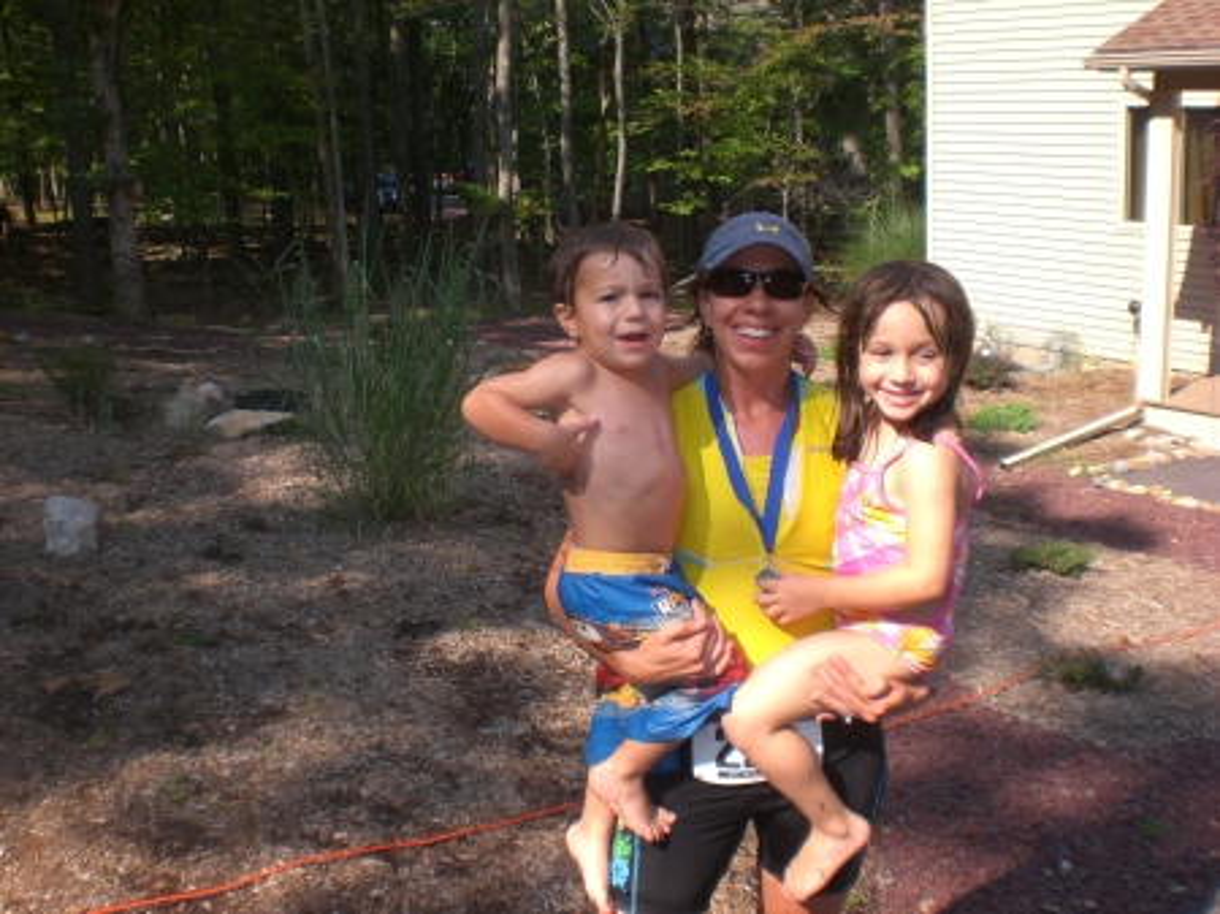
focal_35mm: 38
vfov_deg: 37.7
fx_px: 1339
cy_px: 457
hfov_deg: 49.0
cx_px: 610
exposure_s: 1/200
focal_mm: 6.3
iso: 50
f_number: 4.4
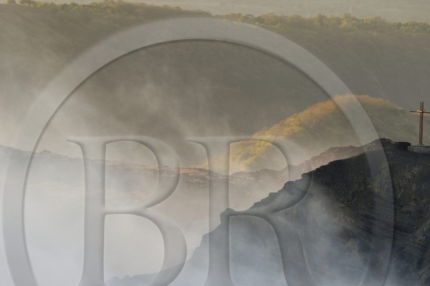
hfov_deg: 6.4
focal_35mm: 320
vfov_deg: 4.3
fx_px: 3820
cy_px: 215
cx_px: 197
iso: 200
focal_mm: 180
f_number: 5.6
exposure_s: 1/400
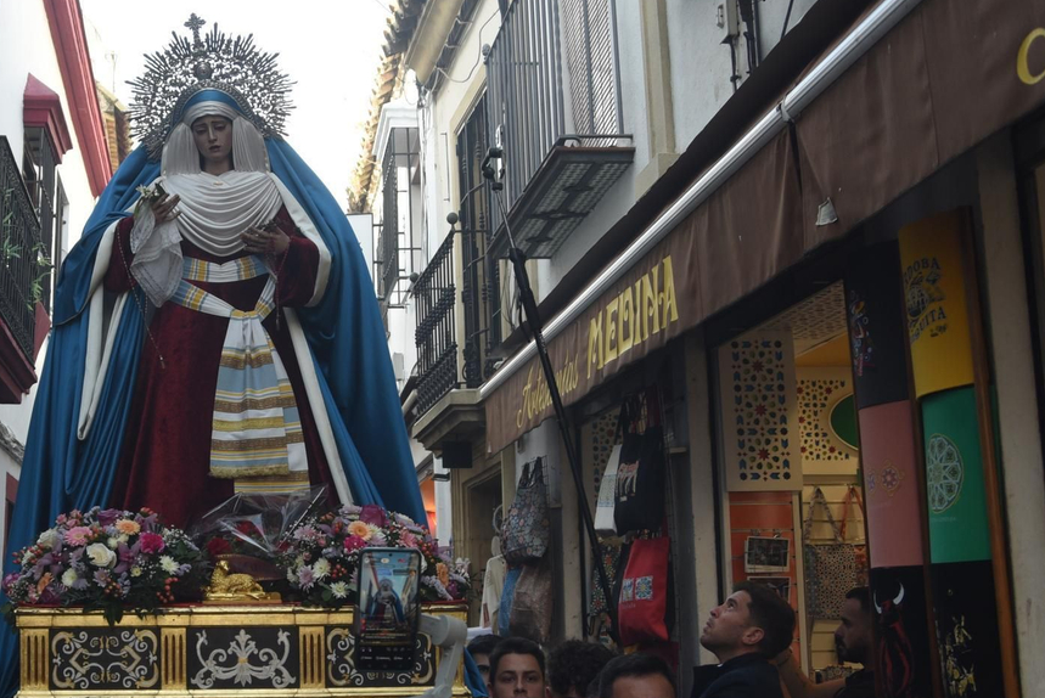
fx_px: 1569
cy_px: 340
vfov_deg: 25.1
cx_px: 219
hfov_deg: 35.7
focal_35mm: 54
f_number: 6.3
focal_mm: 29
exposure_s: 1/160
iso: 360
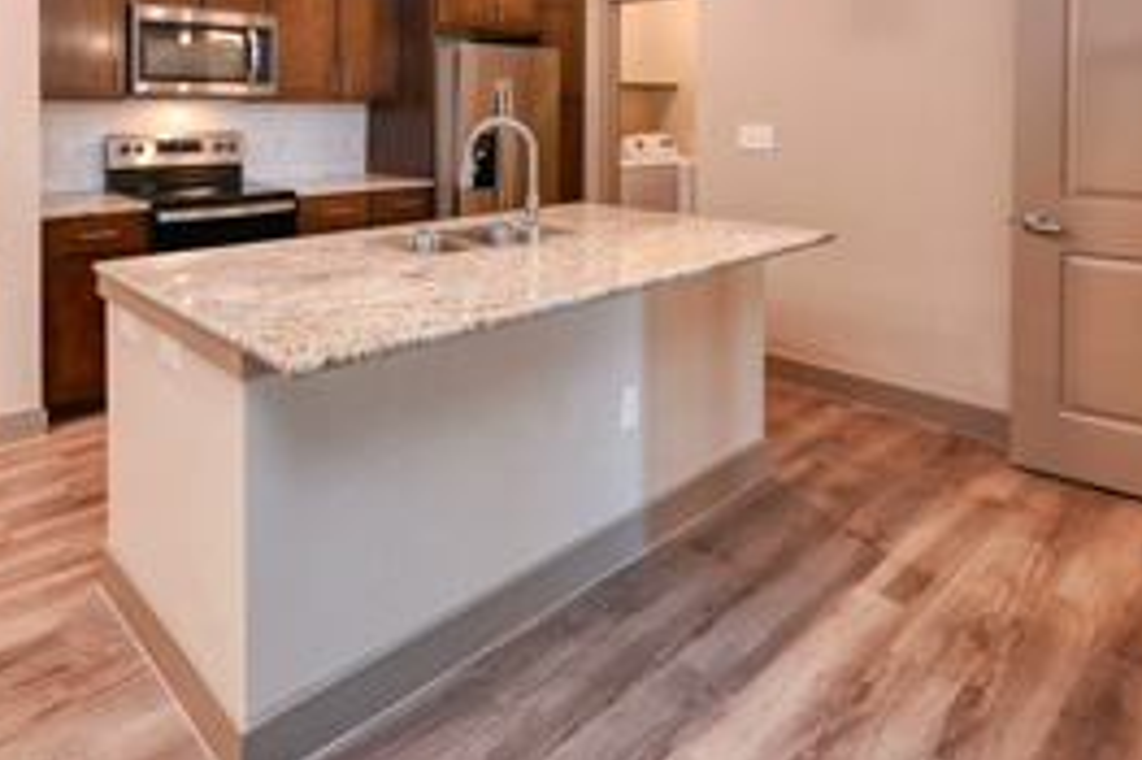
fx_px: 761
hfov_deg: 71.3
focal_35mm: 24
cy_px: 117
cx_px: 369
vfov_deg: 48.9
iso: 720
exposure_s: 1/60
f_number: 4
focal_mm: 14
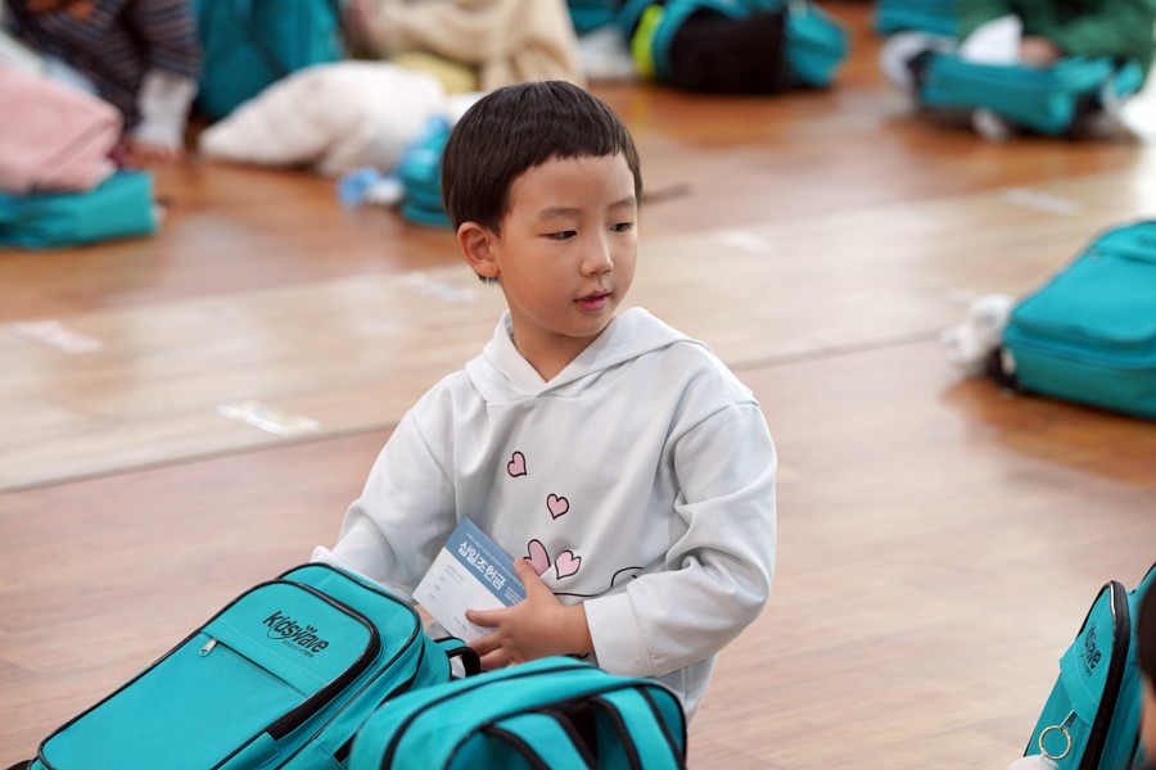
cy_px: 385
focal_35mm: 127
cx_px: 578
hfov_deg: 16.1
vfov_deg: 10.8
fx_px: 4078
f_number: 4
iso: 1250
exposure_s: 1/160
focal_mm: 127
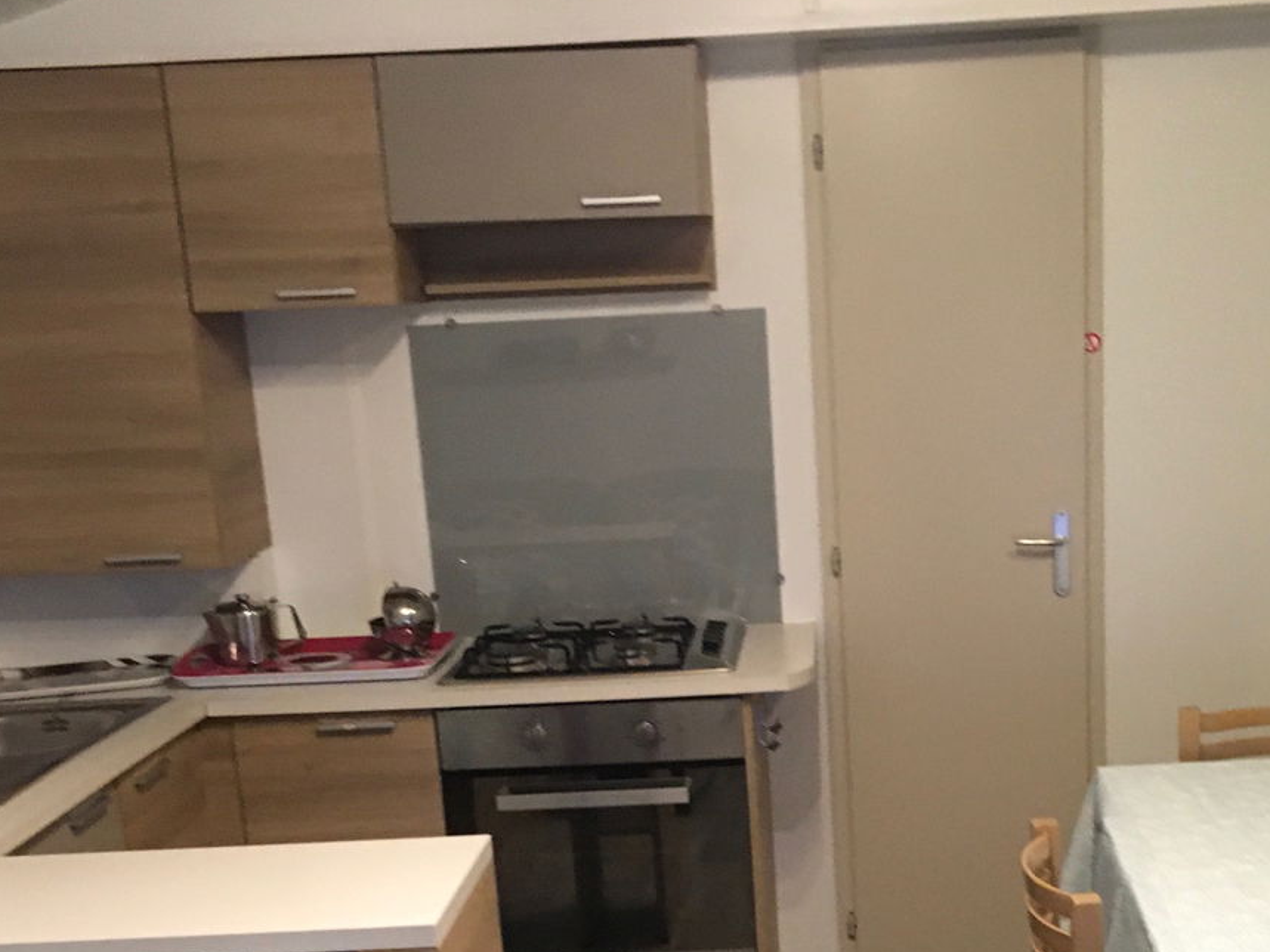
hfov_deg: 35.3
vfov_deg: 26.1
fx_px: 1981
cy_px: 877
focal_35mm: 54
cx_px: 798
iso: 200
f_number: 2.2
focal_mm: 4.15
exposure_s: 1/17
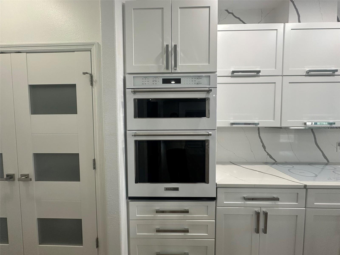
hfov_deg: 102.1
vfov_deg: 85.7
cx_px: 170
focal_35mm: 14
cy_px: 128
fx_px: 138
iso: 200
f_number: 2.2
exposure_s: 1/120
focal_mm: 2.22
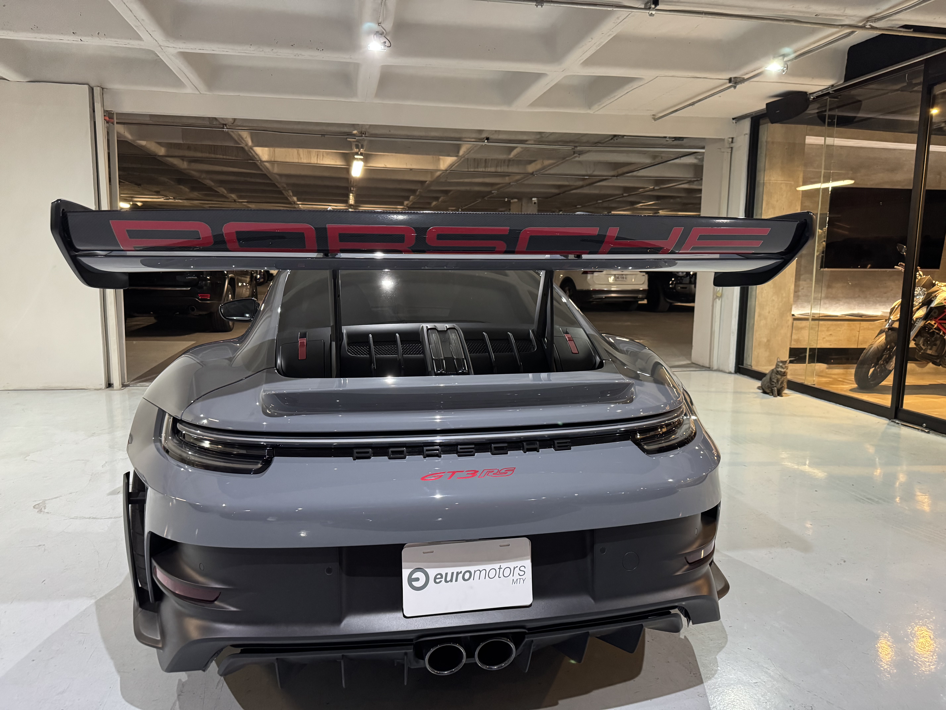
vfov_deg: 56.8
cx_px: 473
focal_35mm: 24
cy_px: 355
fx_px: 656
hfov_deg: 71.6
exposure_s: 1/60
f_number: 1.78
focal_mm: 6.76
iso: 640
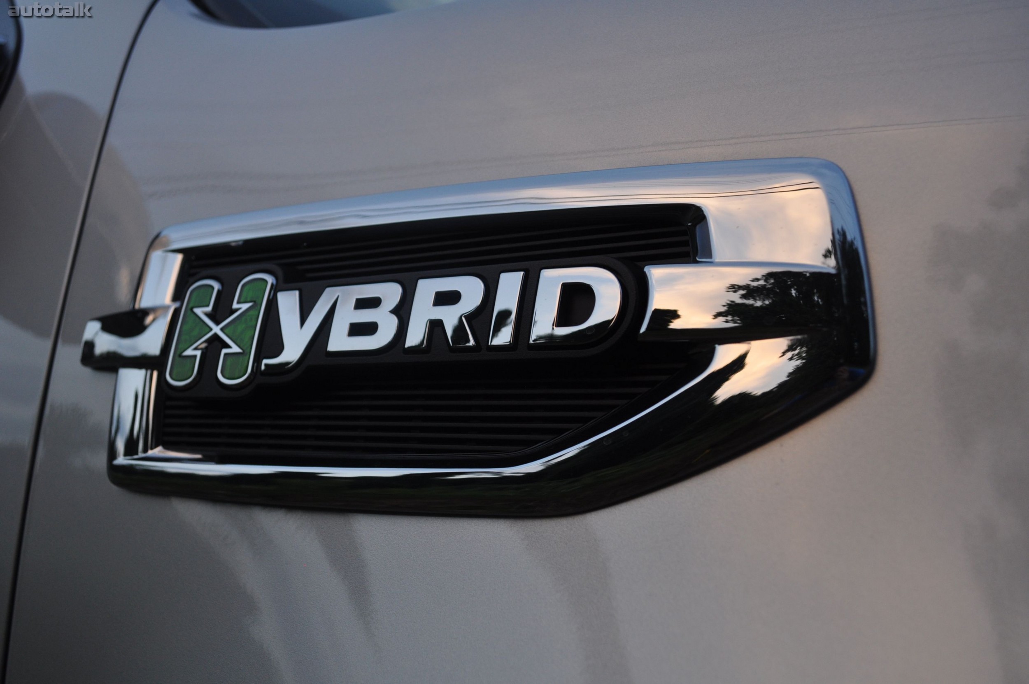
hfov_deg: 53.2
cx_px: 514
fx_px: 1028
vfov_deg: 36.8
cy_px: 342
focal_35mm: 36
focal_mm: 24
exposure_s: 1/100
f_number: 5
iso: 400
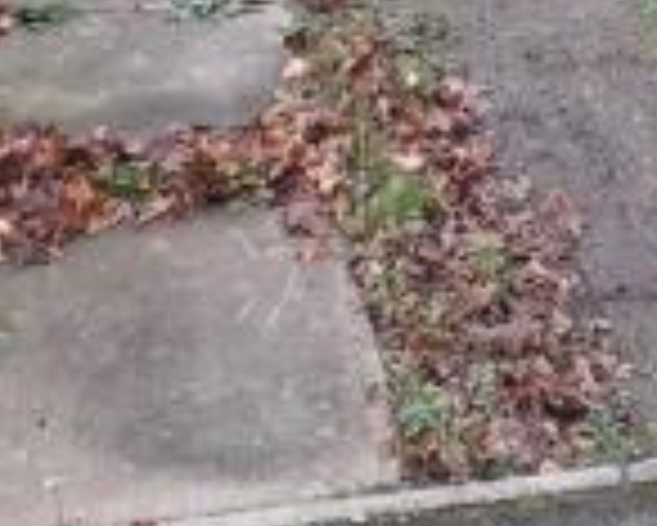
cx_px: 727
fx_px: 2043
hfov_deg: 17.6
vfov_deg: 13.6
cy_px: -335
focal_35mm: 105
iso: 125
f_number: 1.9
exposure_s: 1/50
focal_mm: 3.6
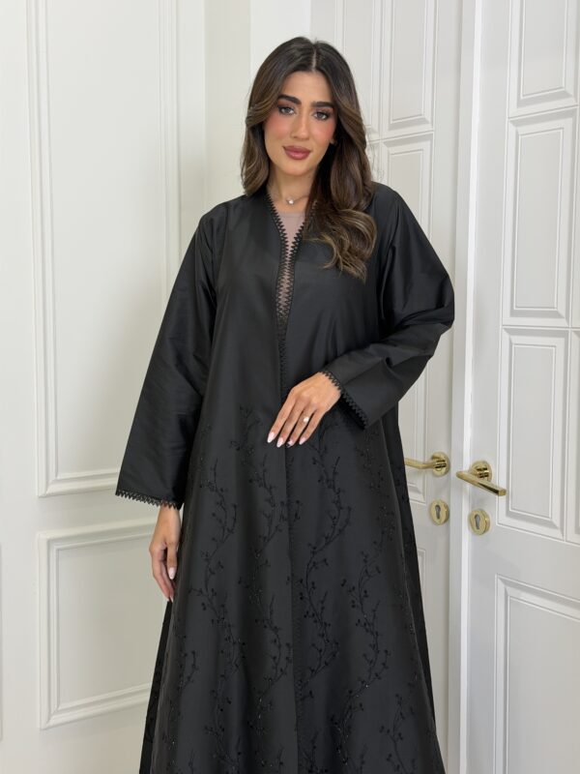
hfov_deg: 30.3
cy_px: 387
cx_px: 290
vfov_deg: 39.7
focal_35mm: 48
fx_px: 1072
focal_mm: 6.76
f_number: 1.78
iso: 64
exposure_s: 1/264
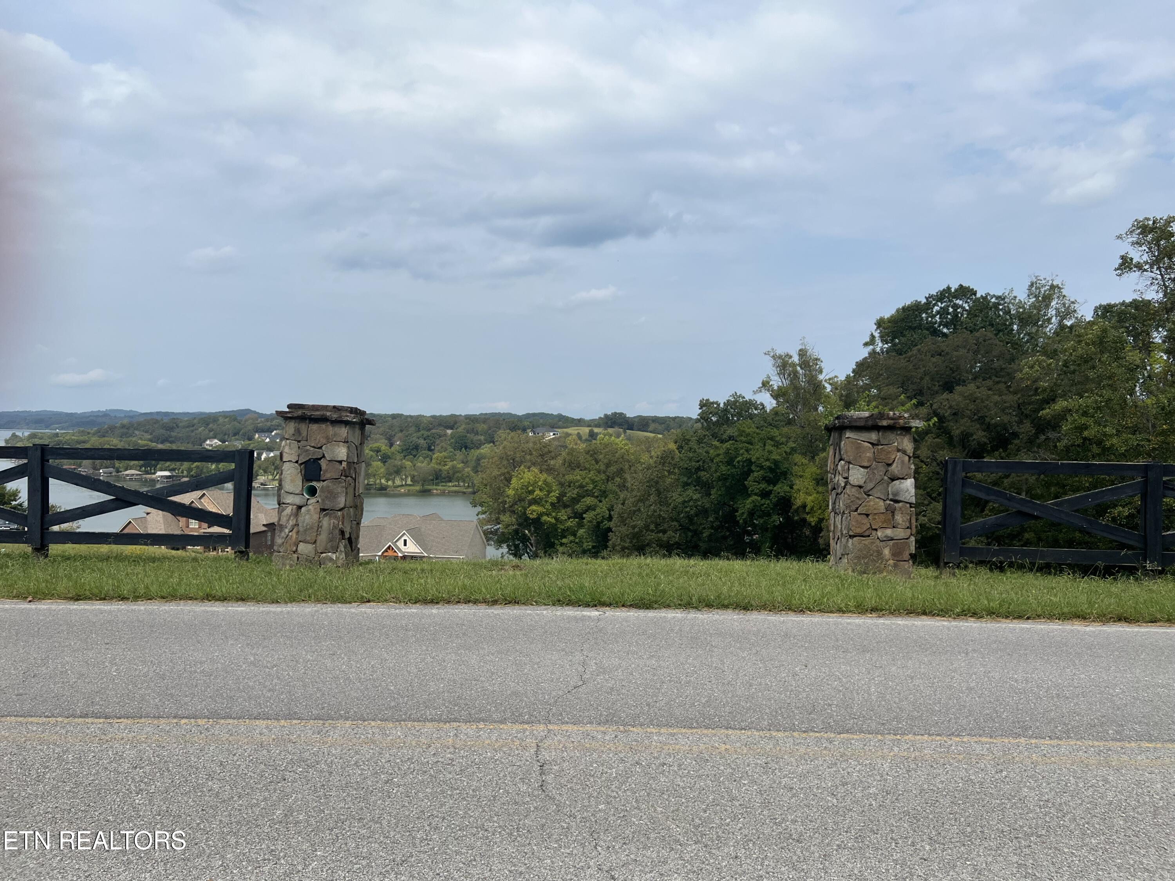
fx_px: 883
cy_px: 440
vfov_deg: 53.1
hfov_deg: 67.3
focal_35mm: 26
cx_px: 588
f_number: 1.5
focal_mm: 5.7
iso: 50
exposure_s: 1/6993
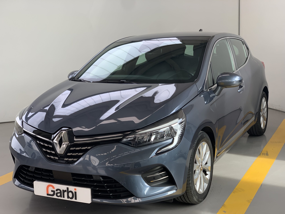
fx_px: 428
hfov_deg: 36.8
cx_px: 142
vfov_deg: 28.0
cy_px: 107
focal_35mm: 52
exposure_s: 1/65
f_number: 2.4
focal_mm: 6
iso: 16
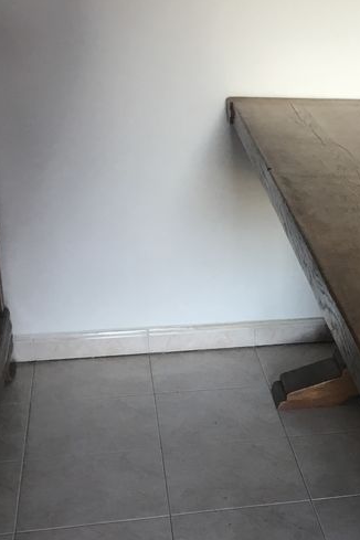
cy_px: 372
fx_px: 990
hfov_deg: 19.5
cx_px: 423
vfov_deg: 30.2
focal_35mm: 66
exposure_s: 1/33
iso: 80
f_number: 2.4
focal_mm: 3.3
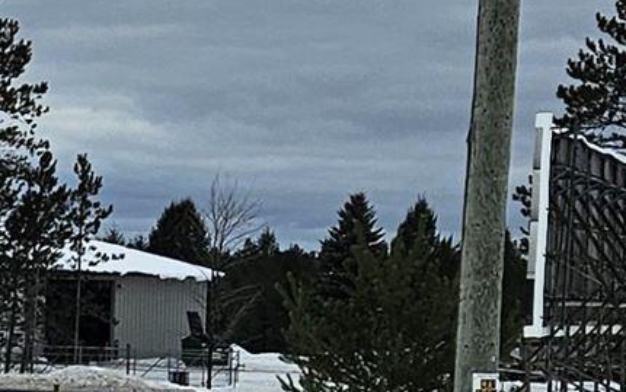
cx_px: -349
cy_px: 398
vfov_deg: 7.5
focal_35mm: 174
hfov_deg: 11.5
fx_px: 2969
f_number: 1.8
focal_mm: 5.4
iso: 25
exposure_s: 1/1770
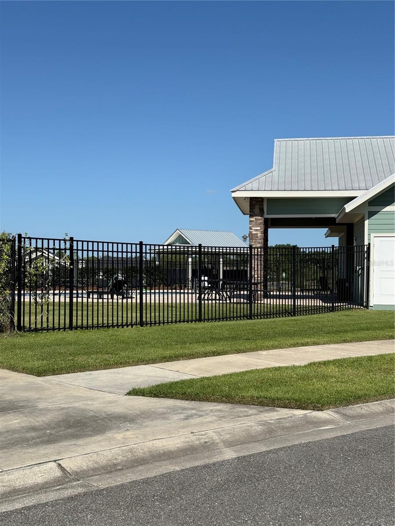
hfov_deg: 30.3
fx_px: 730
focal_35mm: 48
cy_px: 263
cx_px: 198
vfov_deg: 39.7
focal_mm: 6.76
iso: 64
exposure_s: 1/6536
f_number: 1.78
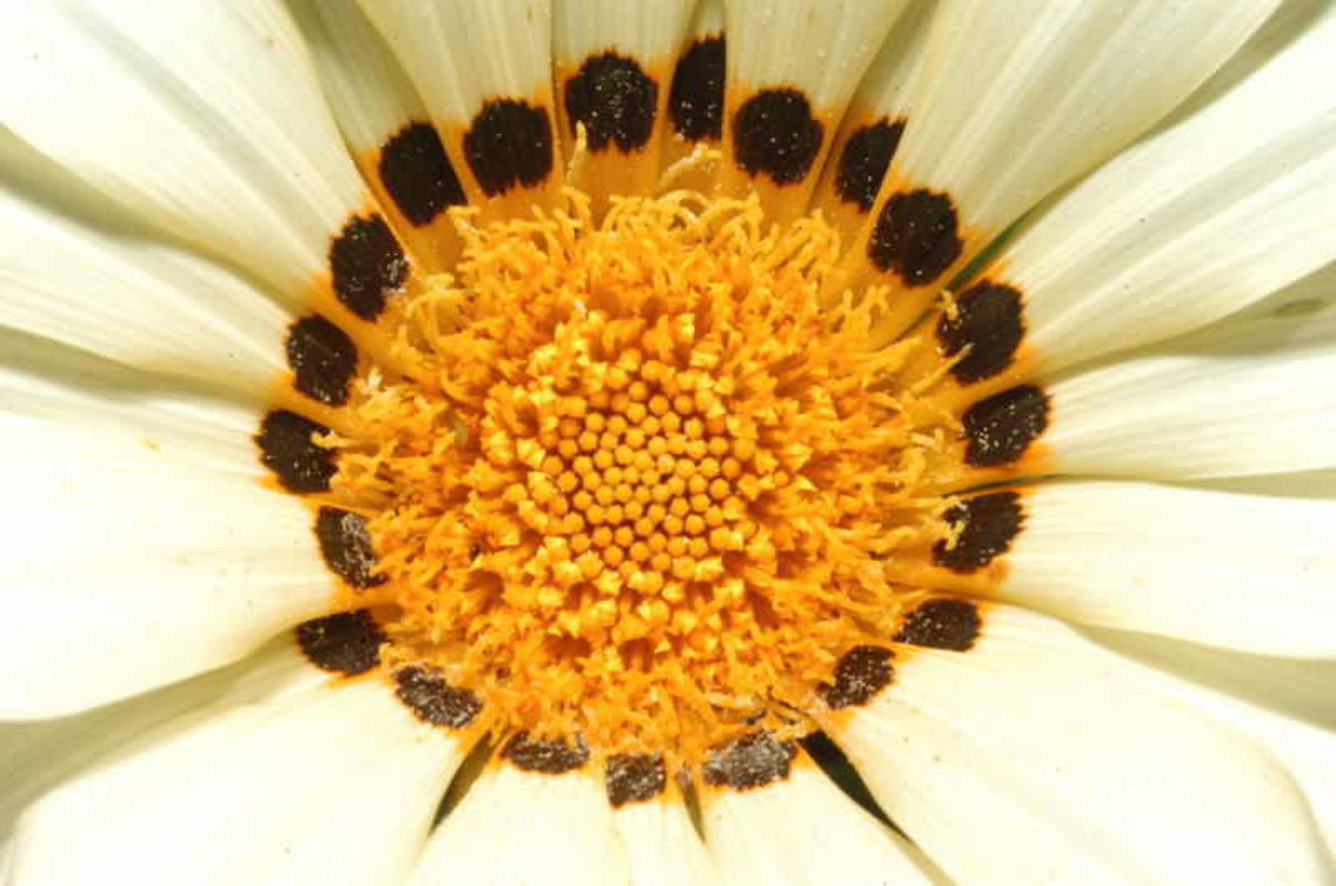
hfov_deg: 22.7
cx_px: 668
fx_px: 3335
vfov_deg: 15.1
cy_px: 443
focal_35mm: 90
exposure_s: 1/160
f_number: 40
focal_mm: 60
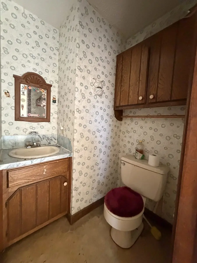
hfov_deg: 85.7
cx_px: 98
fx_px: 106
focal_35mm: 14
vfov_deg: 102.1
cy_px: 132
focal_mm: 2.22
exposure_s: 1/60
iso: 1250
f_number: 2.2
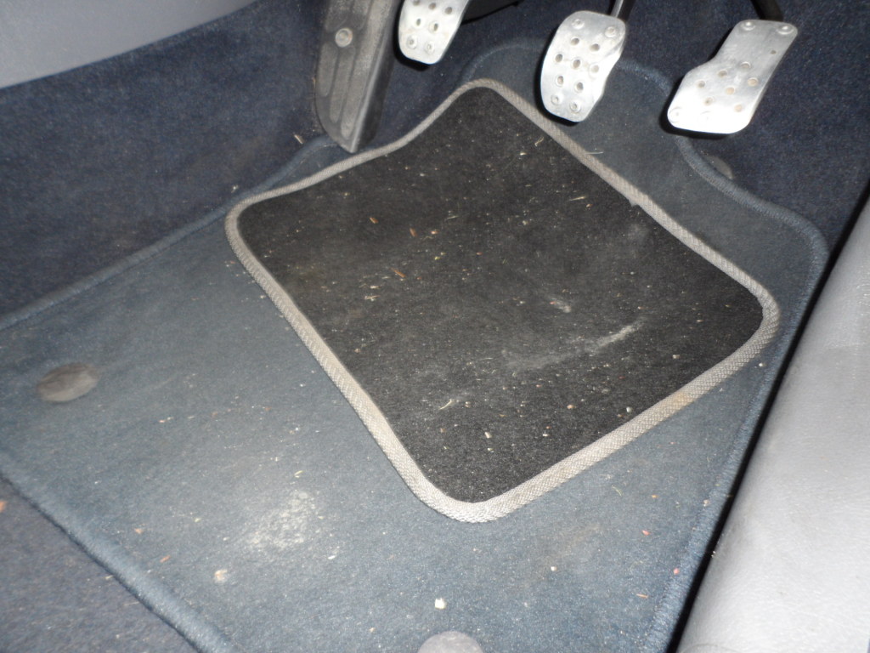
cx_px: 435
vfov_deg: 53.1
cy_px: 326
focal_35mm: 26
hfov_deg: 67.3
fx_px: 653
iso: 100
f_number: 3.3
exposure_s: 1/30
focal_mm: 4.9
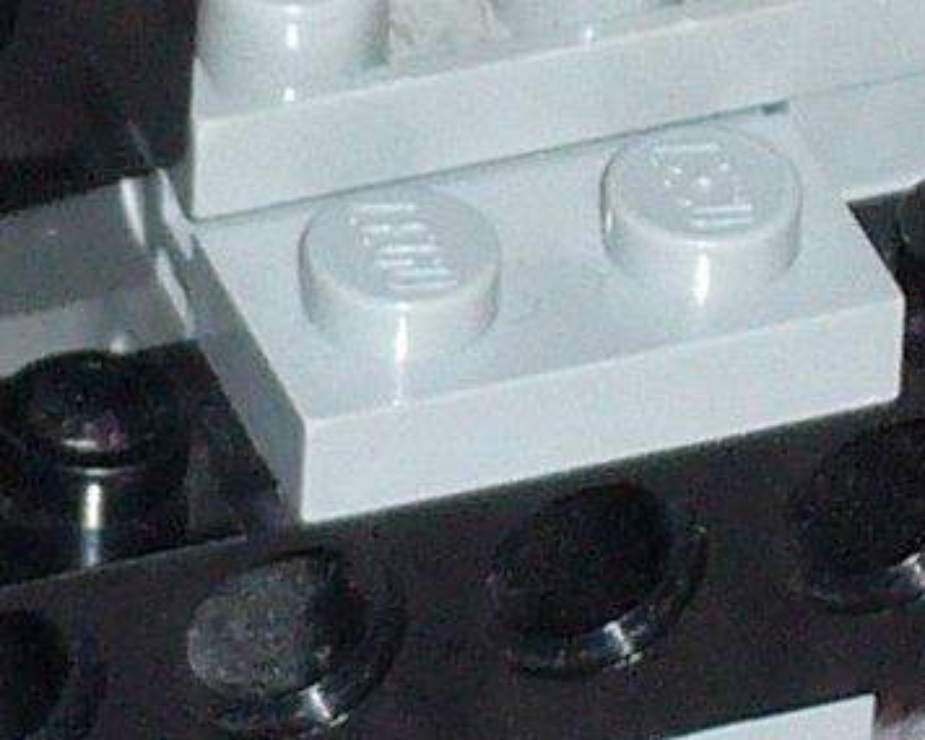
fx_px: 20127
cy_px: 208
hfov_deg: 2.6
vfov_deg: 2.1
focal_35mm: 735
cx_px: -374
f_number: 5
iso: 100
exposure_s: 1/30
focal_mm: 17.4
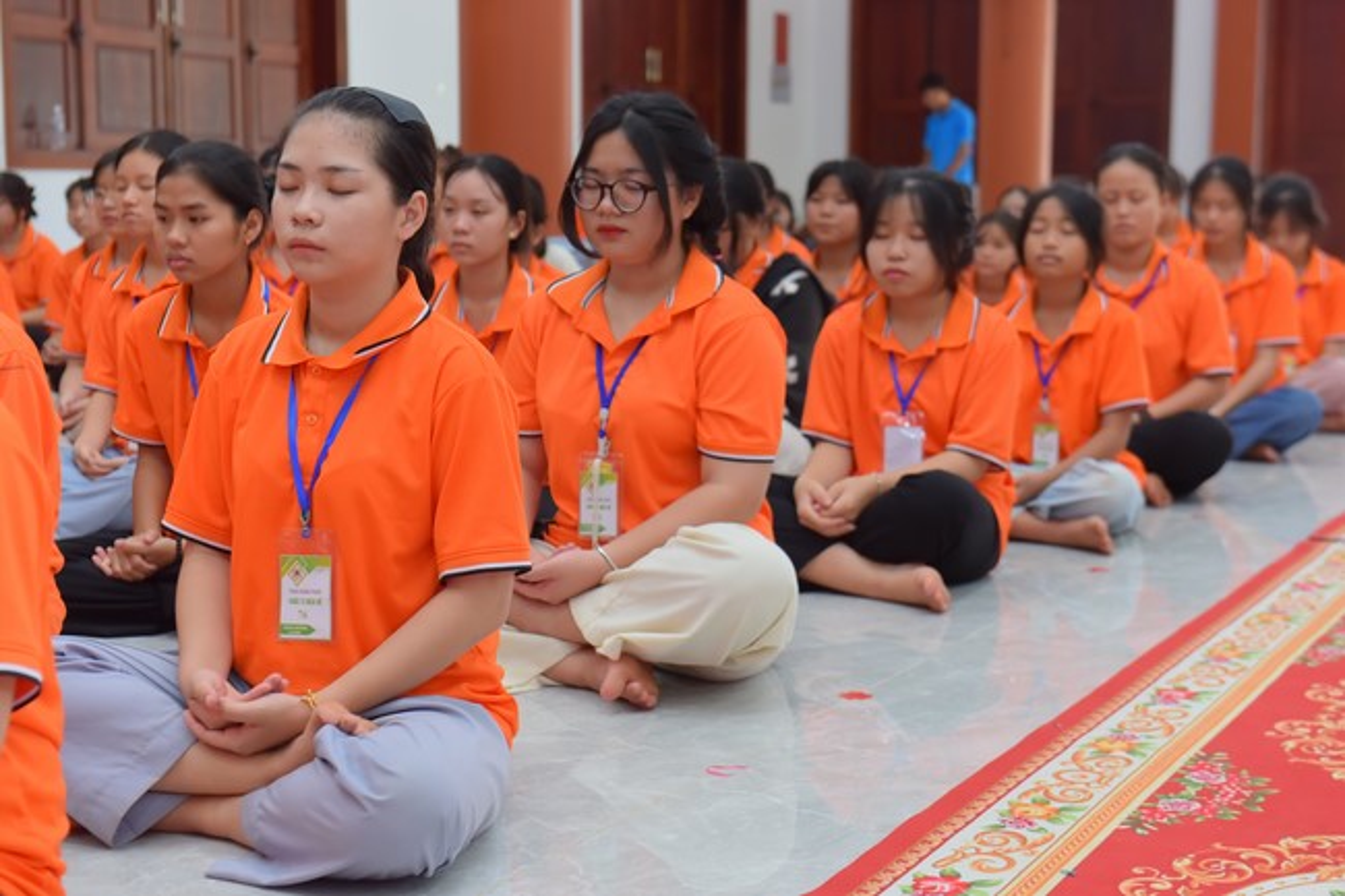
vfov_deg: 22.6
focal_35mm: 60
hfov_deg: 33.4
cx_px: 672
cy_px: 448
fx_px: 2241
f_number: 4.5
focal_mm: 60
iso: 1000
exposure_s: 1/80
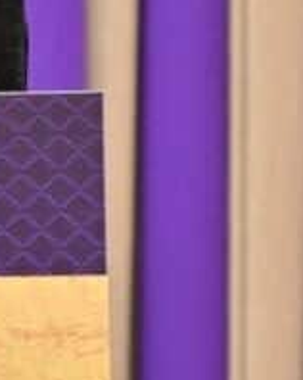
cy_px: 299
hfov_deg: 1.1
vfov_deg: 1.3
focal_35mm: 1456
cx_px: -322
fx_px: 16346
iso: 400
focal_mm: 200
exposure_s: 1/200
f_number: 2.8
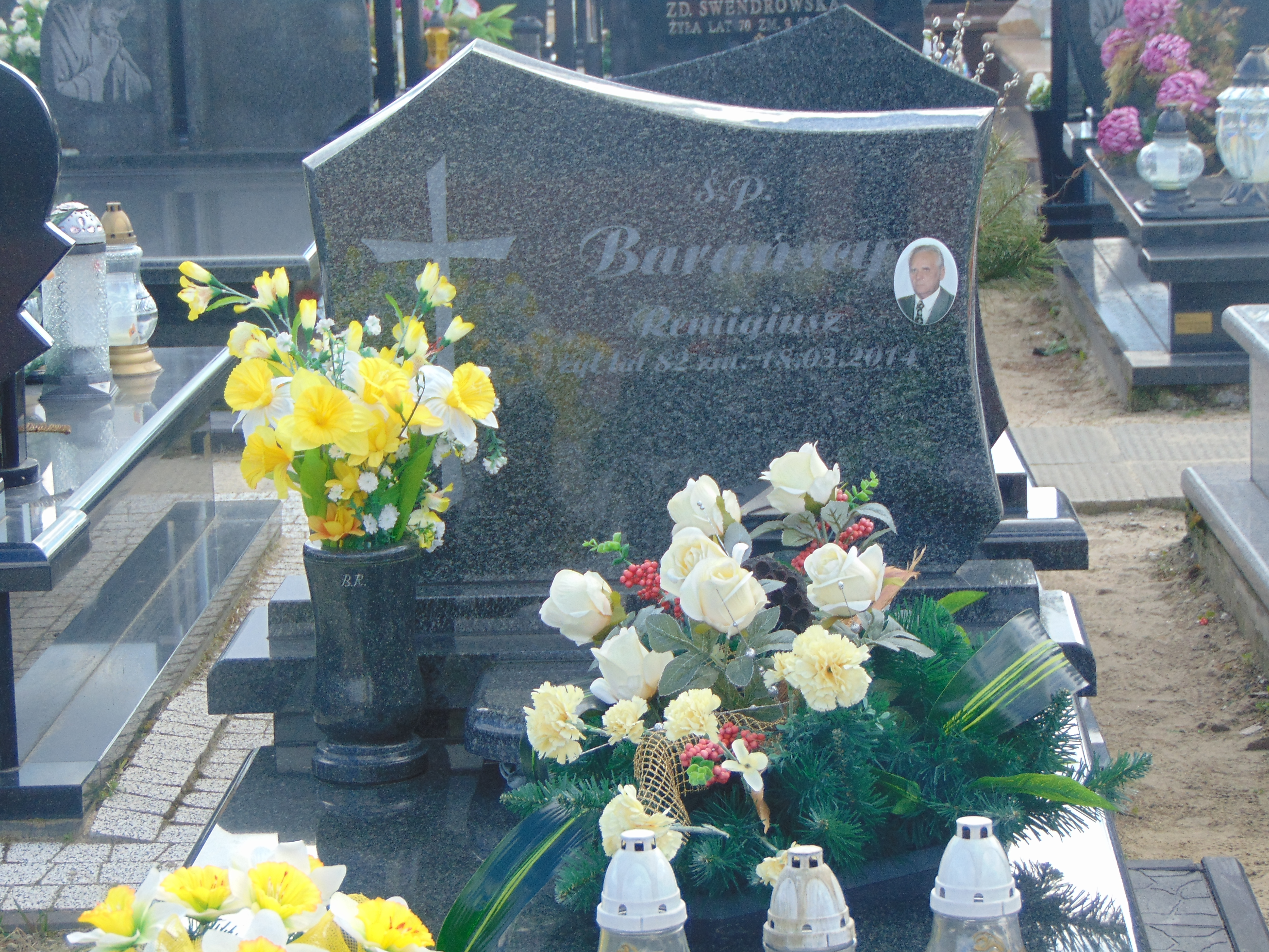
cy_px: 476
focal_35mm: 108
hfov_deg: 18.2
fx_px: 3959
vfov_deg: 13.7
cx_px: 634
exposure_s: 1/200
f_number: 3.9
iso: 80
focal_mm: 19.4
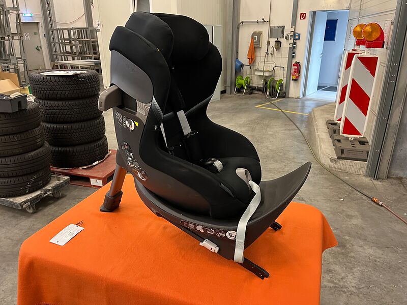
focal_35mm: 26
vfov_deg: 53.1
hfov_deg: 67.3
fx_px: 306
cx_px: 204
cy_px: 152
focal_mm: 5.1
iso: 200
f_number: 1.6
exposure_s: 1/50
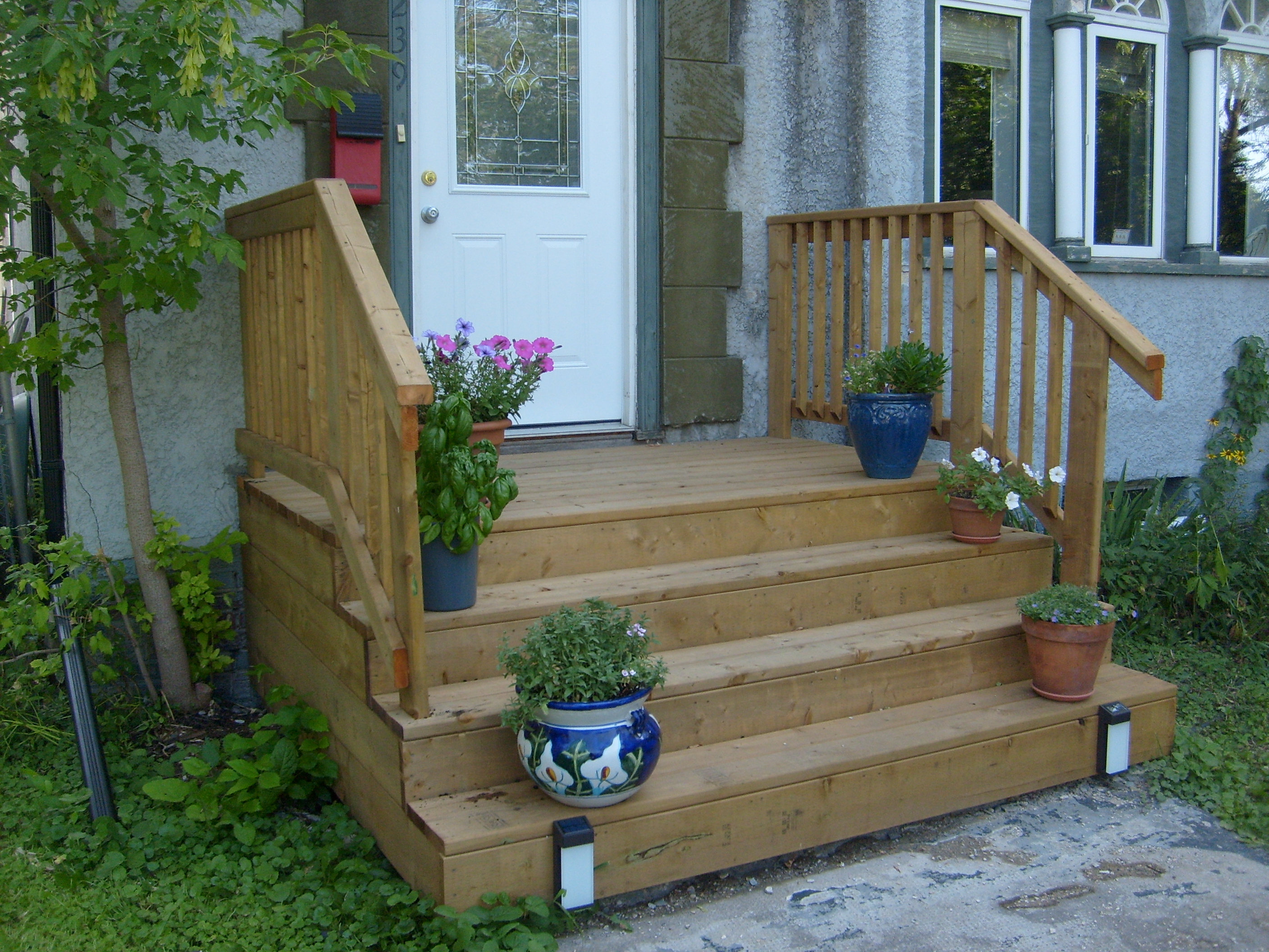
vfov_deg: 40.7
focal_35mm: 35
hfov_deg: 52.6
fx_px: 1283
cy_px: 476
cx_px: 634
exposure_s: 1/180
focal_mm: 5.8
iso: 80
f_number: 2.8
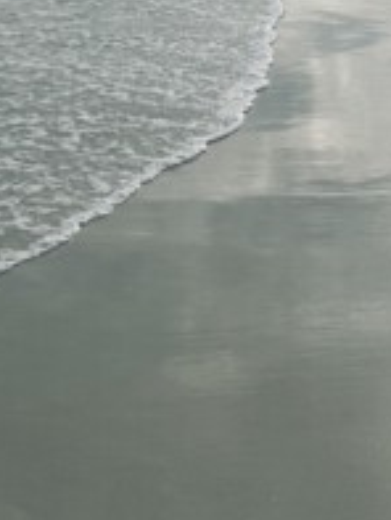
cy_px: 271
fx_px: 1294
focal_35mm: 86
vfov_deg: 22.7
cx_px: 165
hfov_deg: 17.2
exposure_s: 1/7092
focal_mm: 6.86
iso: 64
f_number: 1.78
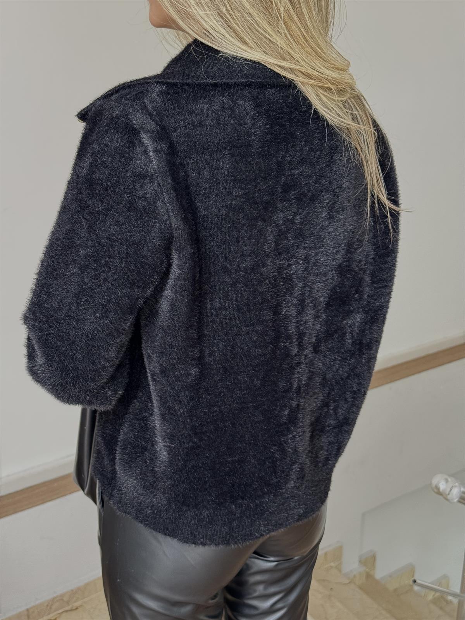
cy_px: 310
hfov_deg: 30.3
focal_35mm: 48
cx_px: 232
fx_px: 860
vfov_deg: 39.7
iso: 200
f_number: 1.78
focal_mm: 6.76
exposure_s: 1/50
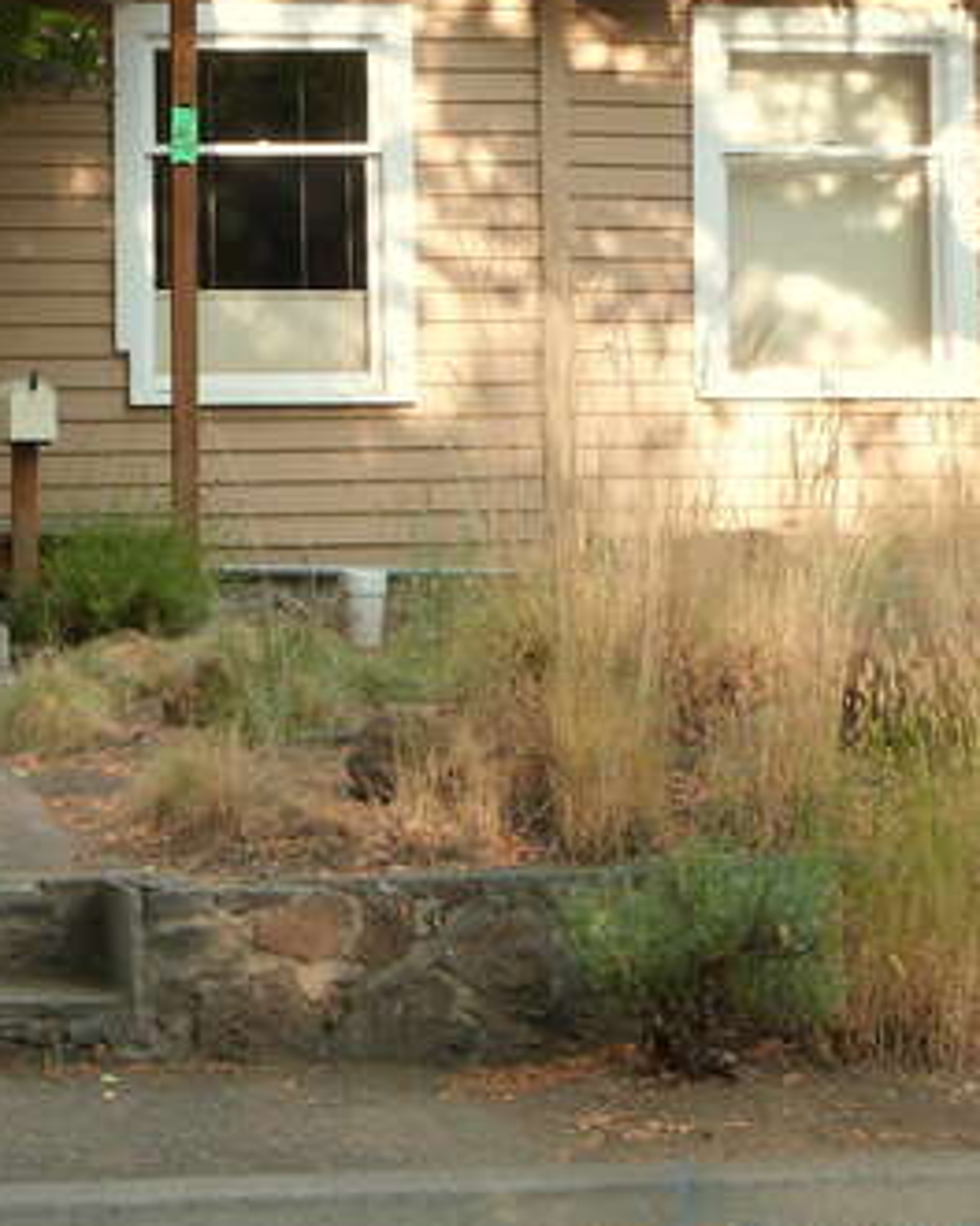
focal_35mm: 104
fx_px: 3771
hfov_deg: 14.6
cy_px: 137
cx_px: 41
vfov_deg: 18.2
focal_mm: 7.9
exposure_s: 1/100
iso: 100
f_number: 4
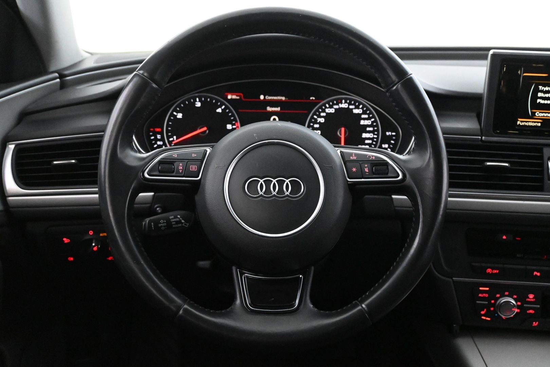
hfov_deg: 48.7
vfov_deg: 33.6
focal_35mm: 40
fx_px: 607
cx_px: 275
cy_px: 184
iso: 9000
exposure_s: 1/40
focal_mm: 26.5
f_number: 4.5
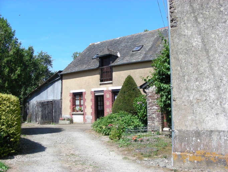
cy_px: 86
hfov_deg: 49.0
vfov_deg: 37.7
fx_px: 250
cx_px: 114
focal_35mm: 38
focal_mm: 6.3
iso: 50
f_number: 4
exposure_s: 1/312
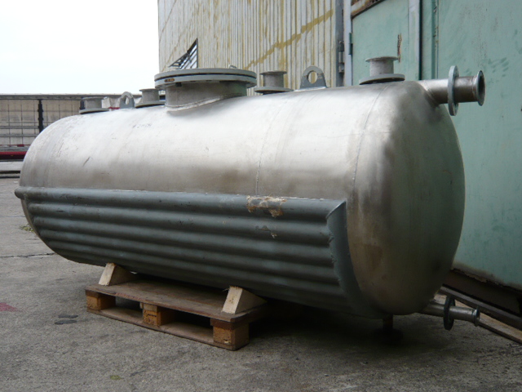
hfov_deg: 56.8
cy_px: 196
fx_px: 483
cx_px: 261
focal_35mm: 32
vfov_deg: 44.2
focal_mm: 4.6
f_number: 2.8
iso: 100
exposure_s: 1/200
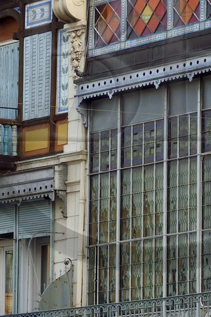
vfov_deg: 7.2
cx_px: 151
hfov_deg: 4.8
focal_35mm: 285
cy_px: 57
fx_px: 2509
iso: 200
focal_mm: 82
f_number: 13
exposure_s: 1/200
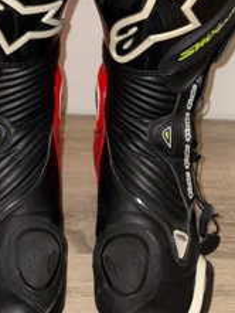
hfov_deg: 30.8
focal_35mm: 47
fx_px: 425
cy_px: 143
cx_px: 89
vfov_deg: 40.4
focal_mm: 5.96
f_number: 1.6
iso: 100
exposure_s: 1/10
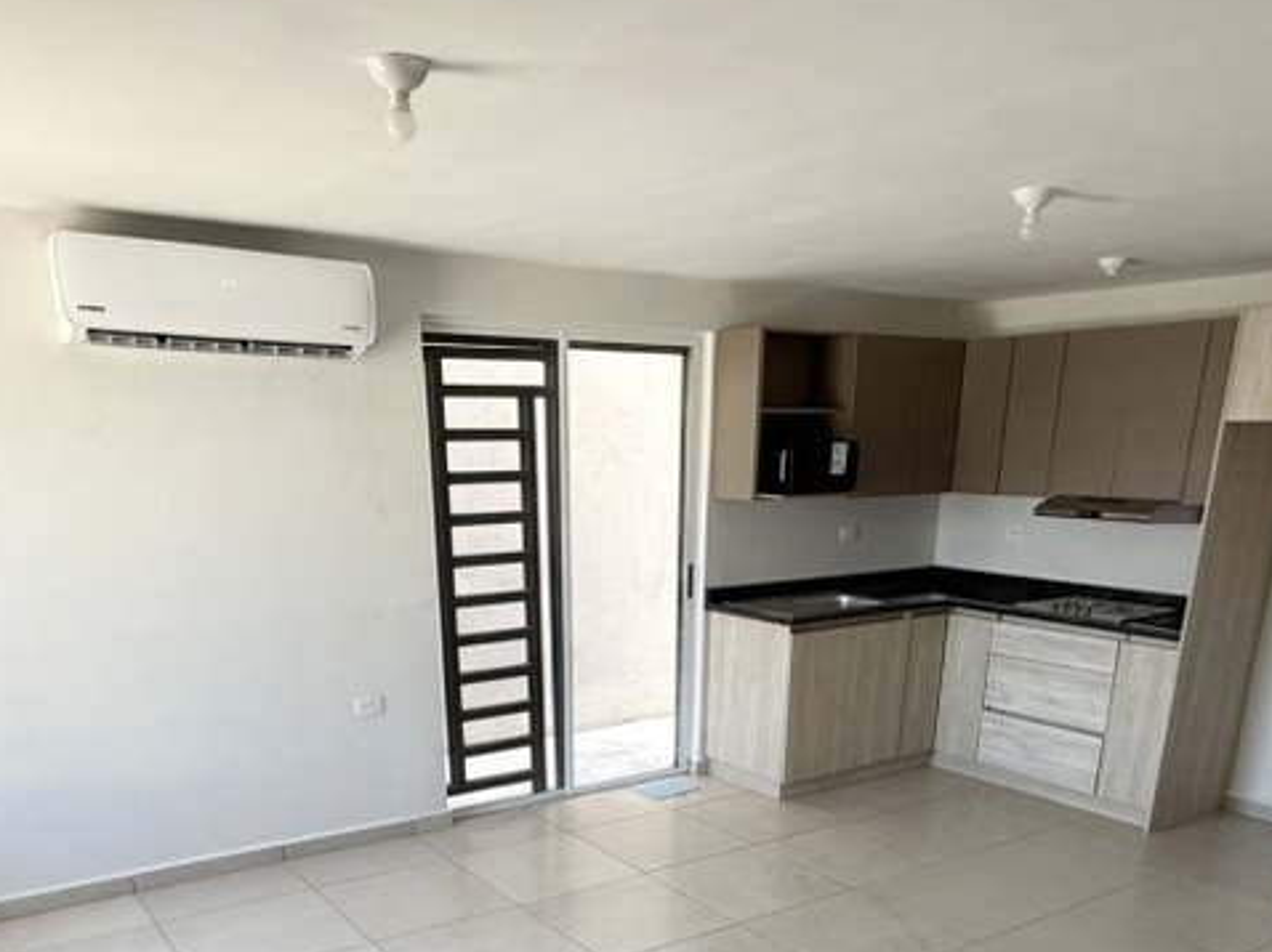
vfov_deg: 42.9
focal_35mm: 30
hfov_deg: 60.0
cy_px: 854
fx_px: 1102
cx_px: 623
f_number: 2.2
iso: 100
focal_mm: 2.22
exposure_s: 1/120
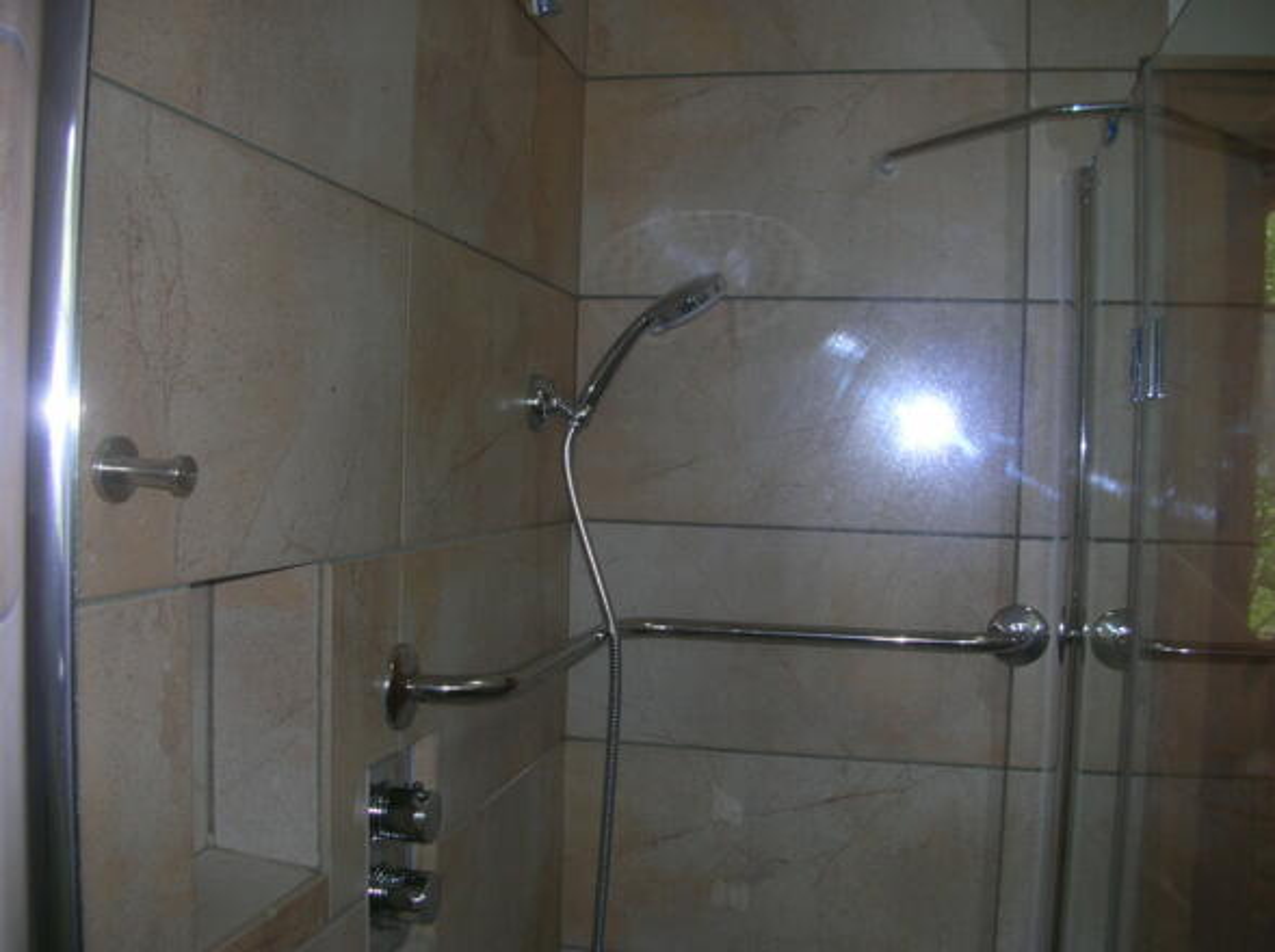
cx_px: 638
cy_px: 476
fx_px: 1287
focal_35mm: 35
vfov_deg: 40.6
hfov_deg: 52.7
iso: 50
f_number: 2.8
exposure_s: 1/60.1
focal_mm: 5.8
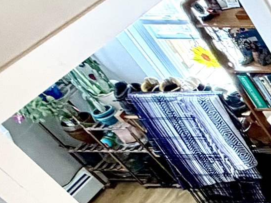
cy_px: 236
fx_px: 618
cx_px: 732
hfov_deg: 13.1
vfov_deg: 17.8
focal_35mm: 79
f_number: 2.2
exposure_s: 1/60
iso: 320
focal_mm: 2.22
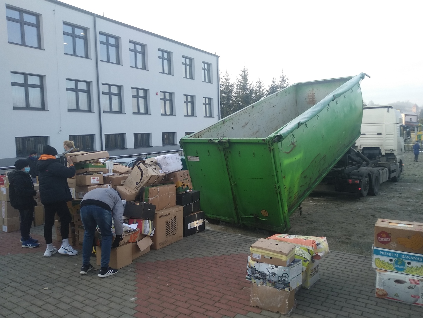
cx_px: 212
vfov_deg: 53.1
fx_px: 318
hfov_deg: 67.3
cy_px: 159
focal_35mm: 26
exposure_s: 1/196
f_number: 2.2
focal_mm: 3.83
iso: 125
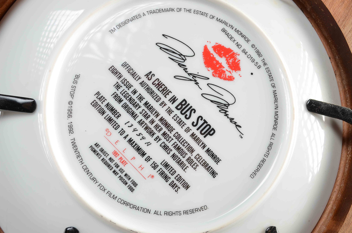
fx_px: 351
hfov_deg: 53.2
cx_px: 176
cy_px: 116
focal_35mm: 36
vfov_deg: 36.7
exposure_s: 1/80
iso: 100
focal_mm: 24
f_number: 8
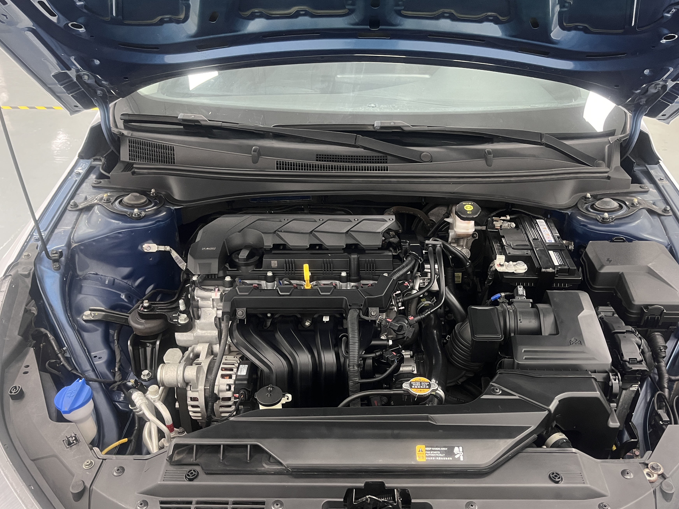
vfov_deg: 46.7
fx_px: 588
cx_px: 370
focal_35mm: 30
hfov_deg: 59.9
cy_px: 287
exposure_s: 1/50
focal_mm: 5.1
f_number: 1.6
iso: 250
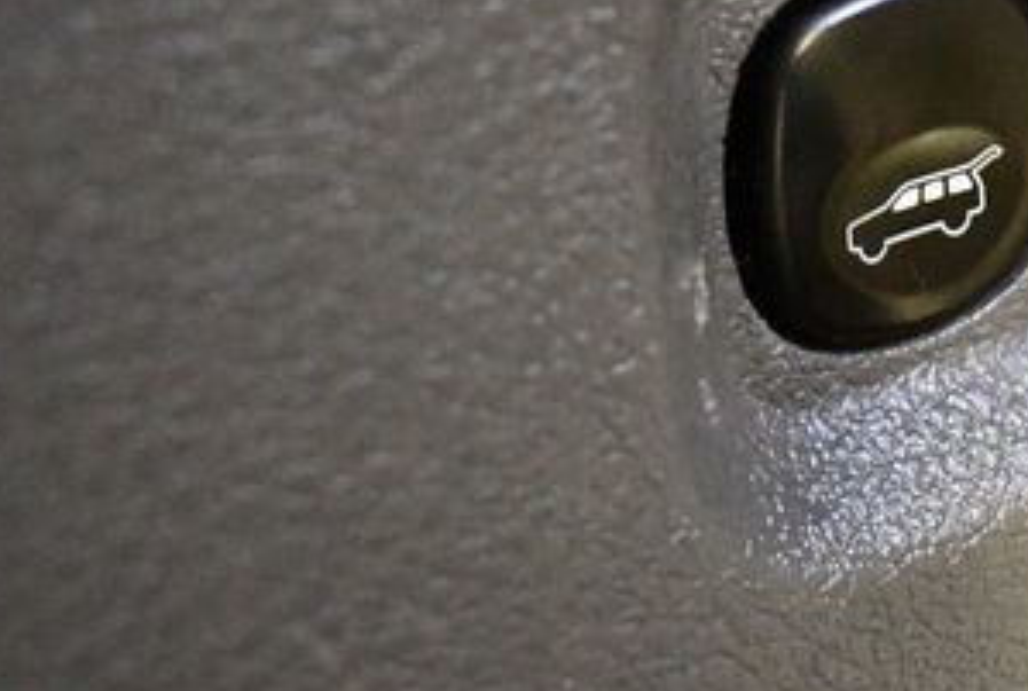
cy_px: 150
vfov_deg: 17.7
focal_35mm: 77
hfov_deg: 25.7
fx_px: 2204
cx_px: 860
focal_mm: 18
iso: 11400
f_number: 3.5
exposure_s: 1/60
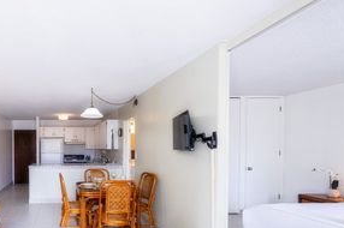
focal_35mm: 21
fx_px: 200
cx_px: 64
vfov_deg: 58.1
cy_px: 152
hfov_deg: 72.1
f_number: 8
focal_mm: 12
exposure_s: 1/60
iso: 250
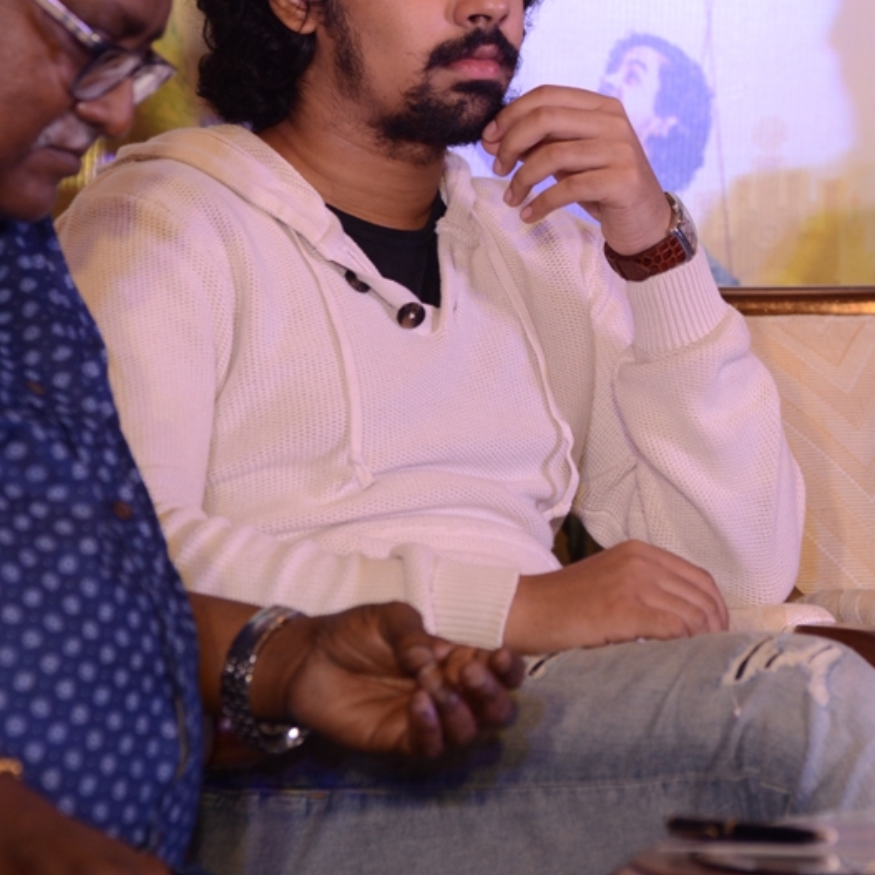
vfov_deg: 7.2
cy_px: 244
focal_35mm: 242
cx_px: 437
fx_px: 6911
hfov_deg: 7.2
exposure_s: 1/125
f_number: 4.8
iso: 640
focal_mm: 125
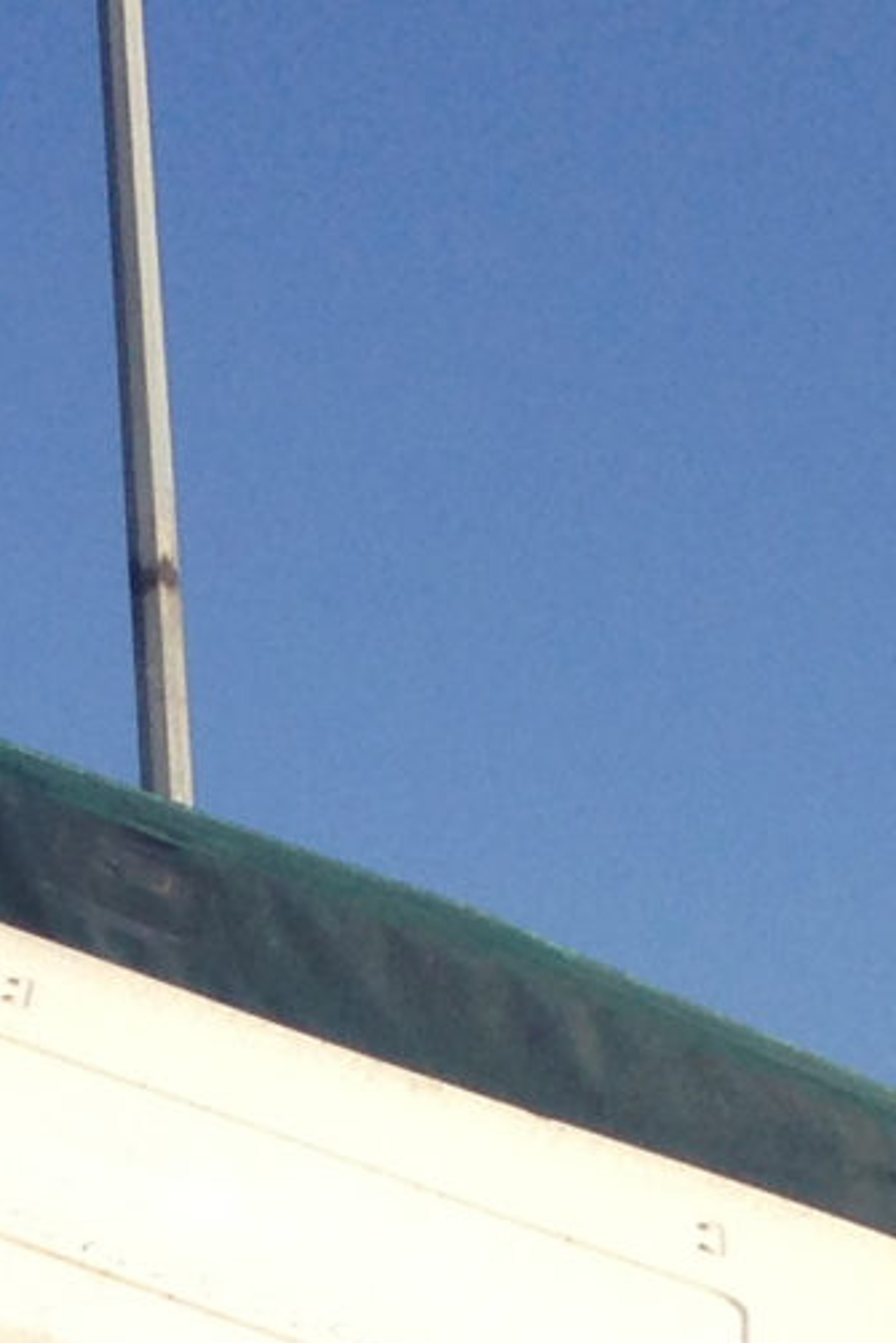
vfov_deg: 11.0
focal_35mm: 175
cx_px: 575
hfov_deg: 7.8
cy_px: 2397
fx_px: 6528
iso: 50
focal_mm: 4.12
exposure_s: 1/1748
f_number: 2.4
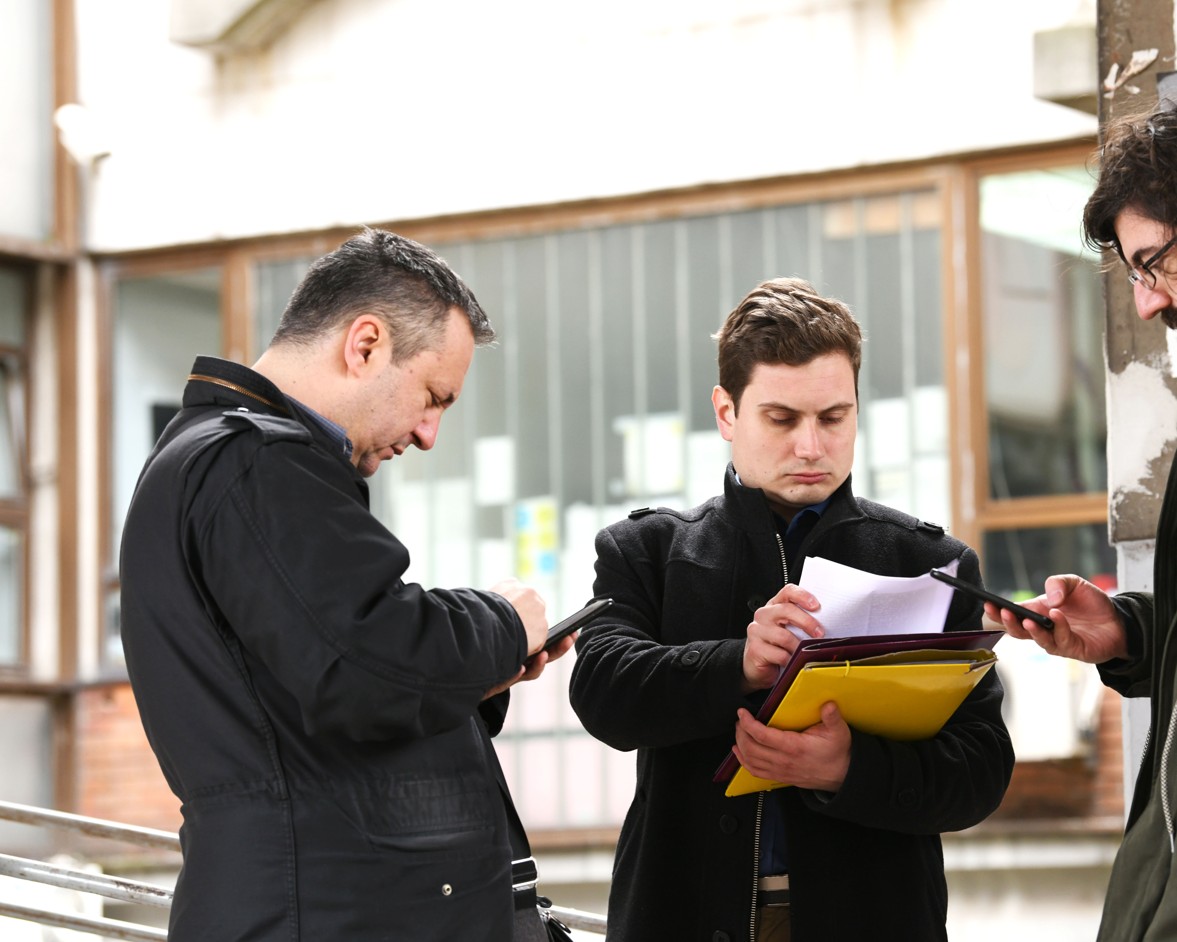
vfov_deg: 11.3
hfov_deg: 14.0
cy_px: 458
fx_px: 4772
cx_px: 731
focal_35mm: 137
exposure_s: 1/160
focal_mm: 116
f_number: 5
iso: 800
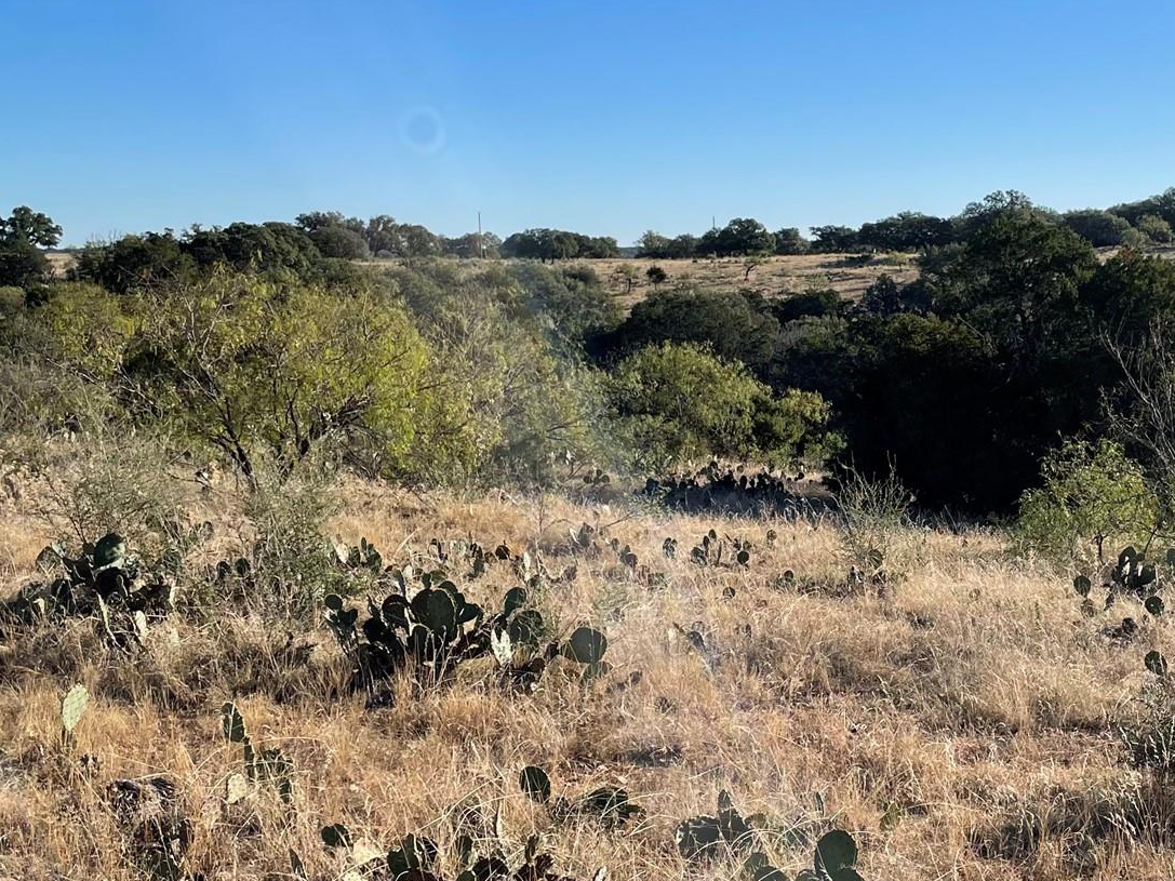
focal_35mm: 49
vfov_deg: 29.7
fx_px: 1663
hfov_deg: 38.2
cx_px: 845
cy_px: 473
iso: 32
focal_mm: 4.2
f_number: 1.6
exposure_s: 1/3401
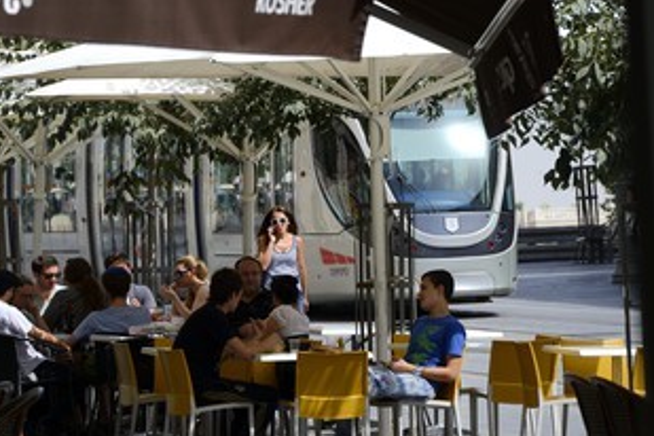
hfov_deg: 7.6
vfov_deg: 5.1
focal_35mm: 272
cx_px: 246
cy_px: 210
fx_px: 4941
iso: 100
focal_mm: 200
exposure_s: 1/250
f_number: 8
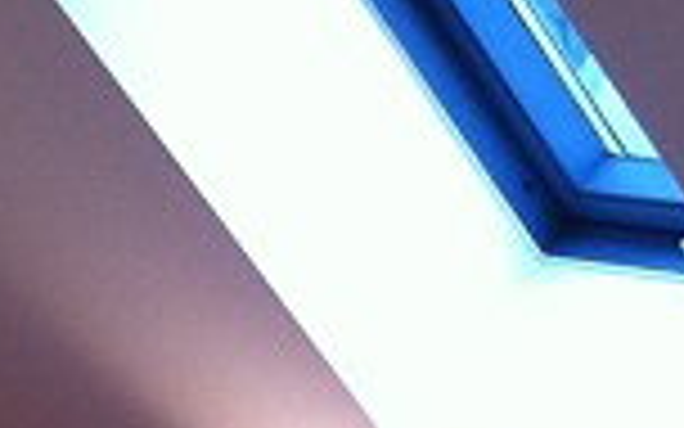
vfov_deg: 6.9
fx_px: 3542
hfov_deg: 10.6
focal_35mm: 190
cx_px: -392
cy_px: 439
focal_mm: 3.85
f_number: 2.8
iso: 160
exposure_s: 1/17
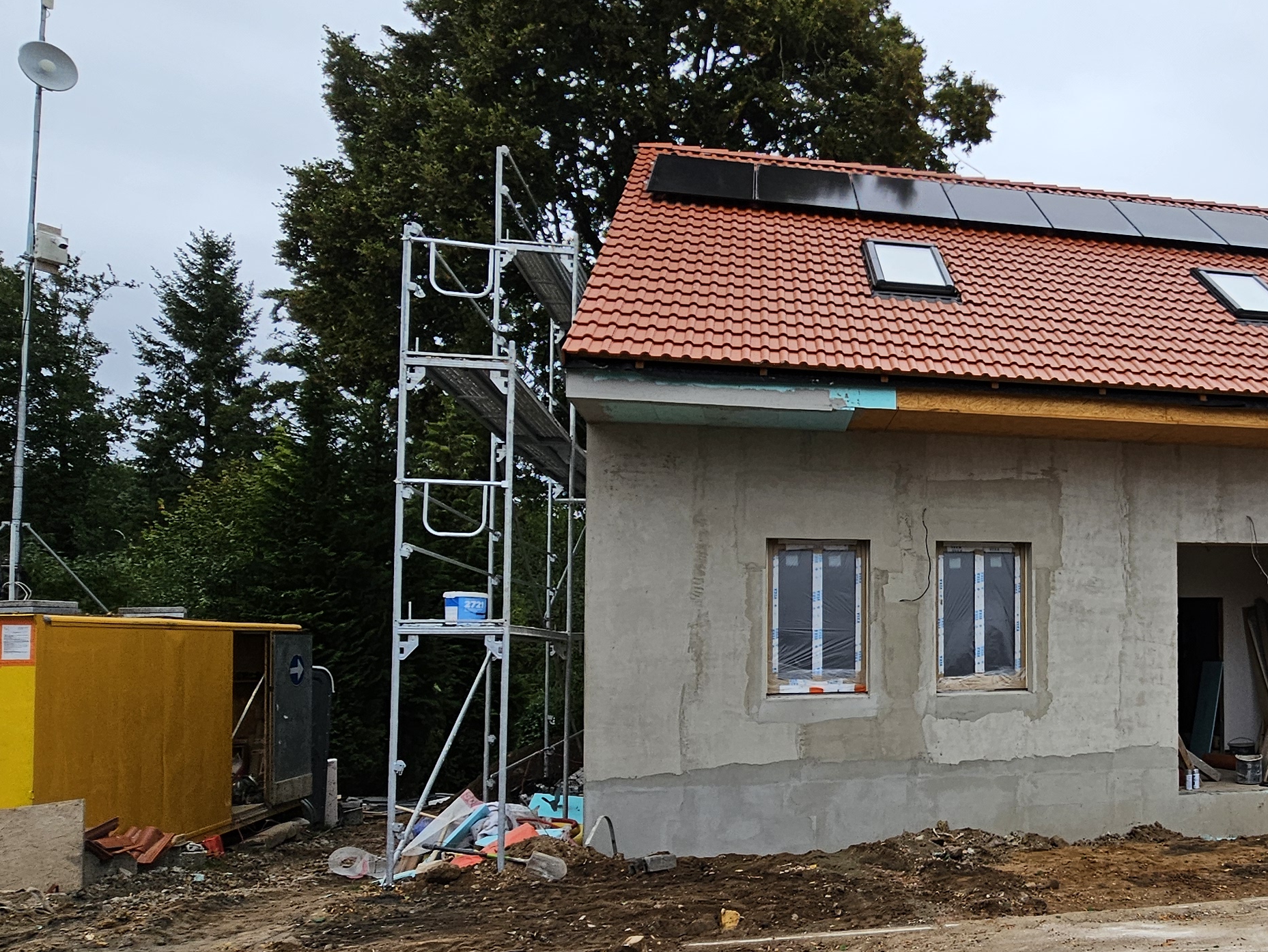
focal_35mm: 28
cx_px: 1113
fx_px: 1026
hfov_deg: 55.9
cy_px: 607
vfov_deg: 49.2
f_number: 2.2
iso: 50
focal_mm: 2.2
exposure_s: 1/286
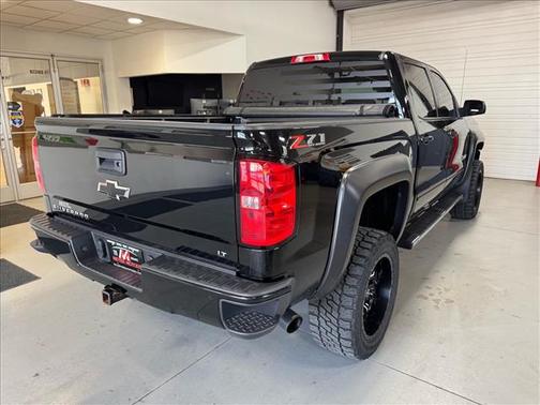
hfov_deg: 71.6
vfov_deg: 56.8
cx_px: 270
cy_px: 202
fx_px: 374
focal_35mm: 24
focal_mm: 6.76
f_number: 1.78
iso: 250
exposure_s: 1/60
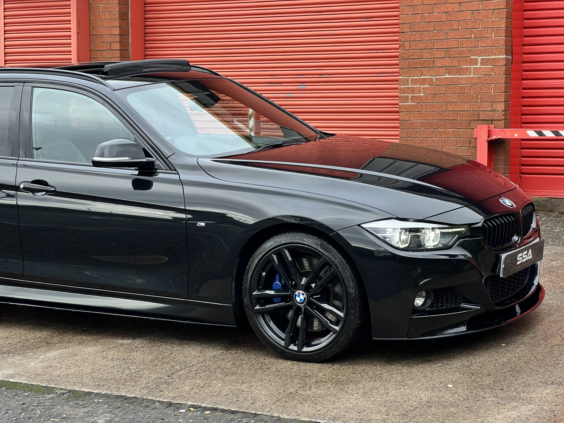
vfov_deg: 19.1
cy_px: 212
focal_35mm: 77
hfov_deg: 25.3
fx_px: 1255
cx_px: 282
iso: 40
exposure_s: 1/99
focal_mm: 9
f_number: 2.8
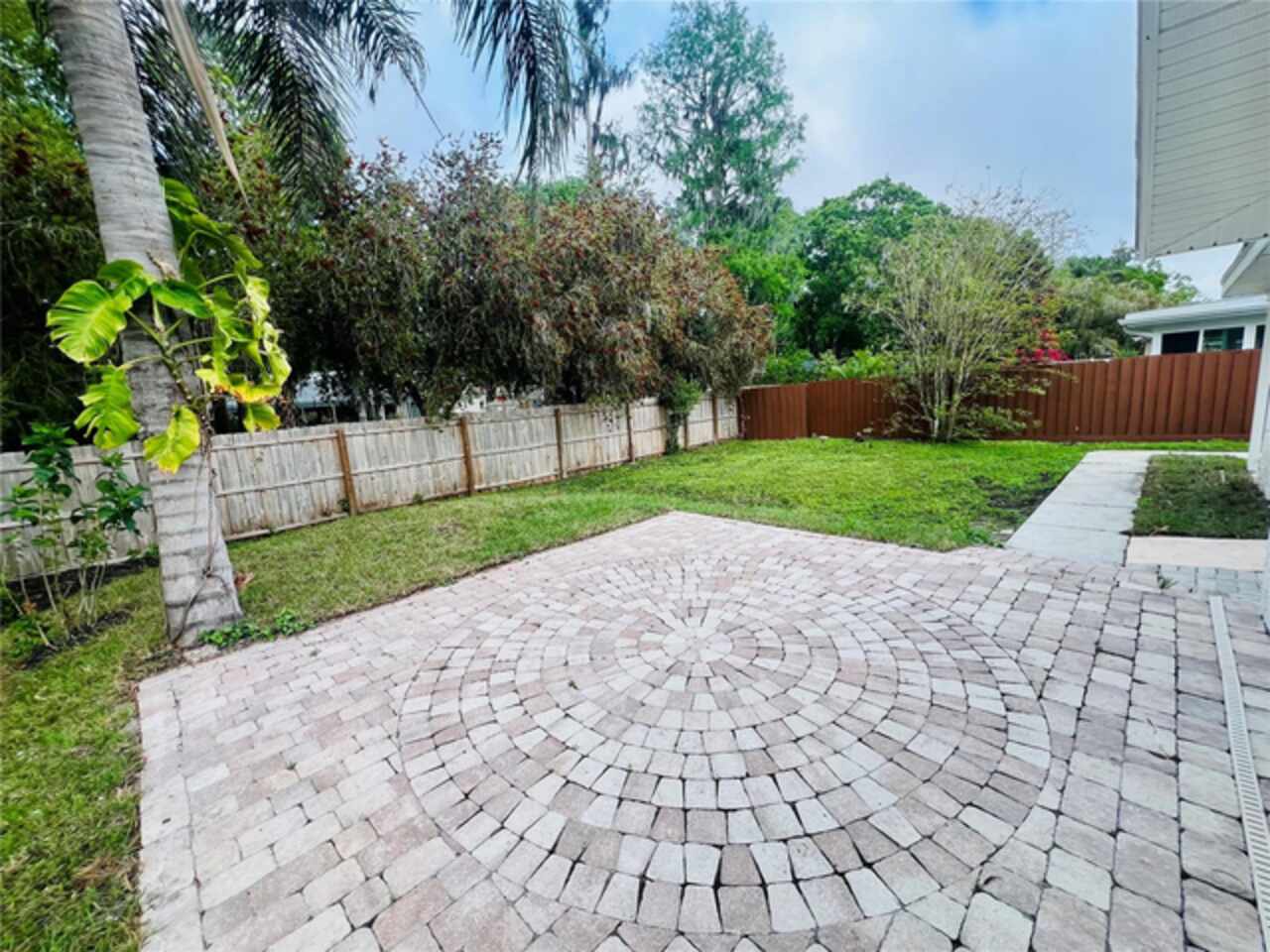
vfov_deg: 89.9
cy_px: 476
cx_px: 635
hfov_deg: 106.2
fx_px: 477
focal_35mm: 13
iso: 32
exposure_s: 1/194
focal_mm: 1.57
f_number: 1.8
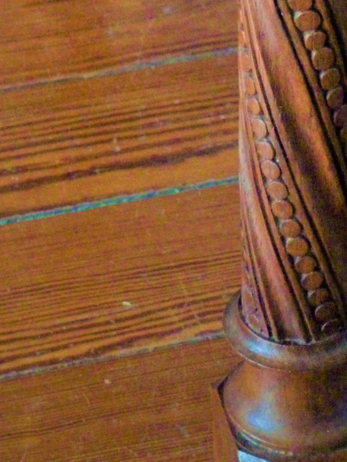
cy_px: -23
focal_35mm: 166
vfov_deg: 11.8
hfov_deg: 8.9
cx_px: 201
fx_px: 2218
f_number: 4.6
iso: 800
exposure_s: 1/4
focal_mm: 12.3
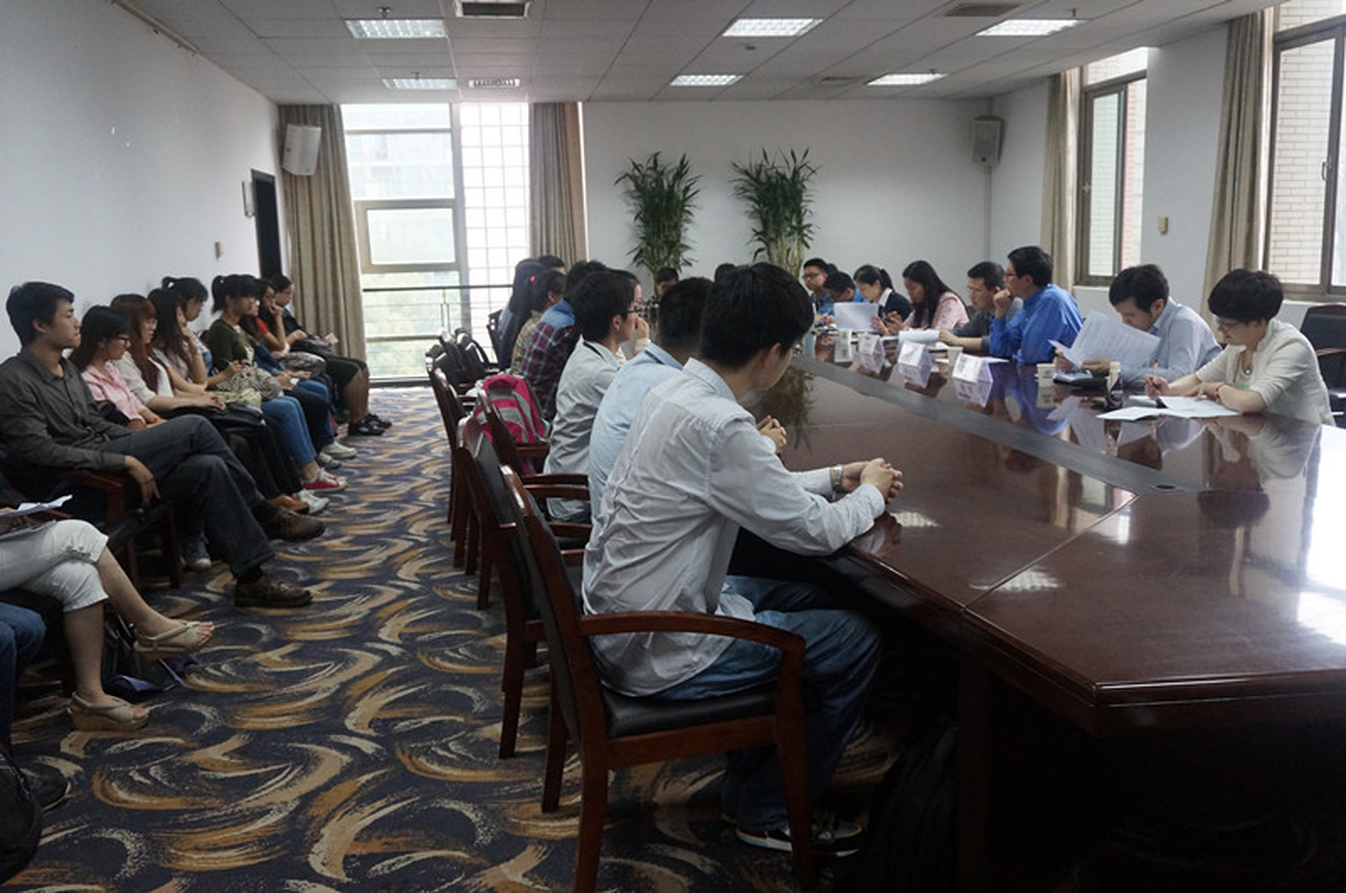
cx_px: 673
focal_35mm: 32
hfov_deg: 59.6
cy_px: 446
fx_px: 1176
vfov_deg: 41.6
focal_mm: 21
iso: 2000
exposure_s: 1/160
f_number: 4
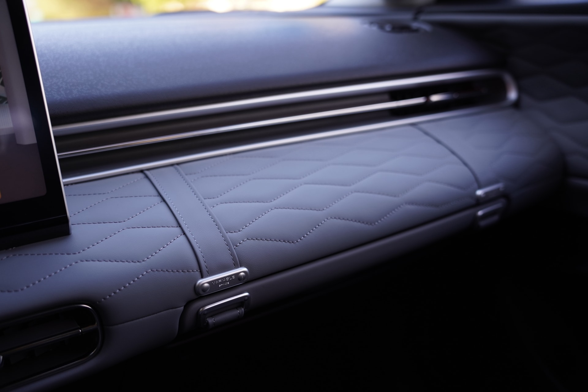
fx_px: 591
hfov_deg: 52.9
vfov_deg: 36.7
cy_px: 196
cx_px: 294
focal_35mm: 36
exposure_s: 1/60
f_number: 2.8
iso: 320
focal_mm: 36.2
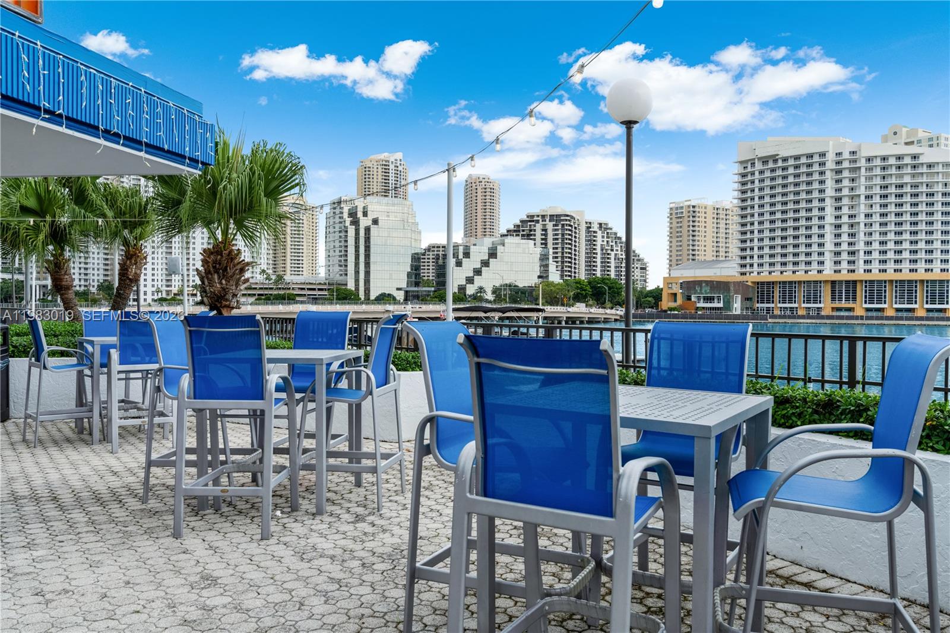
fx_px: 765
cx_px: 475
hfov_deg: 63.7
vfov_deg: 44.9
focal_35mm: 29
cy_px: 316
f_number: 11
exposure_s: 1/60
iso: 100
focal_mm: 29
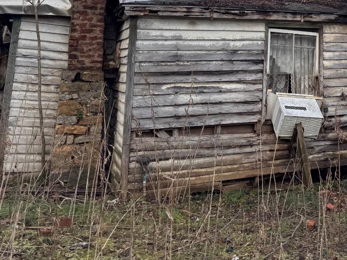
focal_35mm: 51
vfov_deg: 26.9
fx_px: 511
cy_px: -5
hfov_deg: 34.4
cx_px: 340
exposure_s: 1/414
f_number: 1.78
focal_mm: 6.76
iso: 80
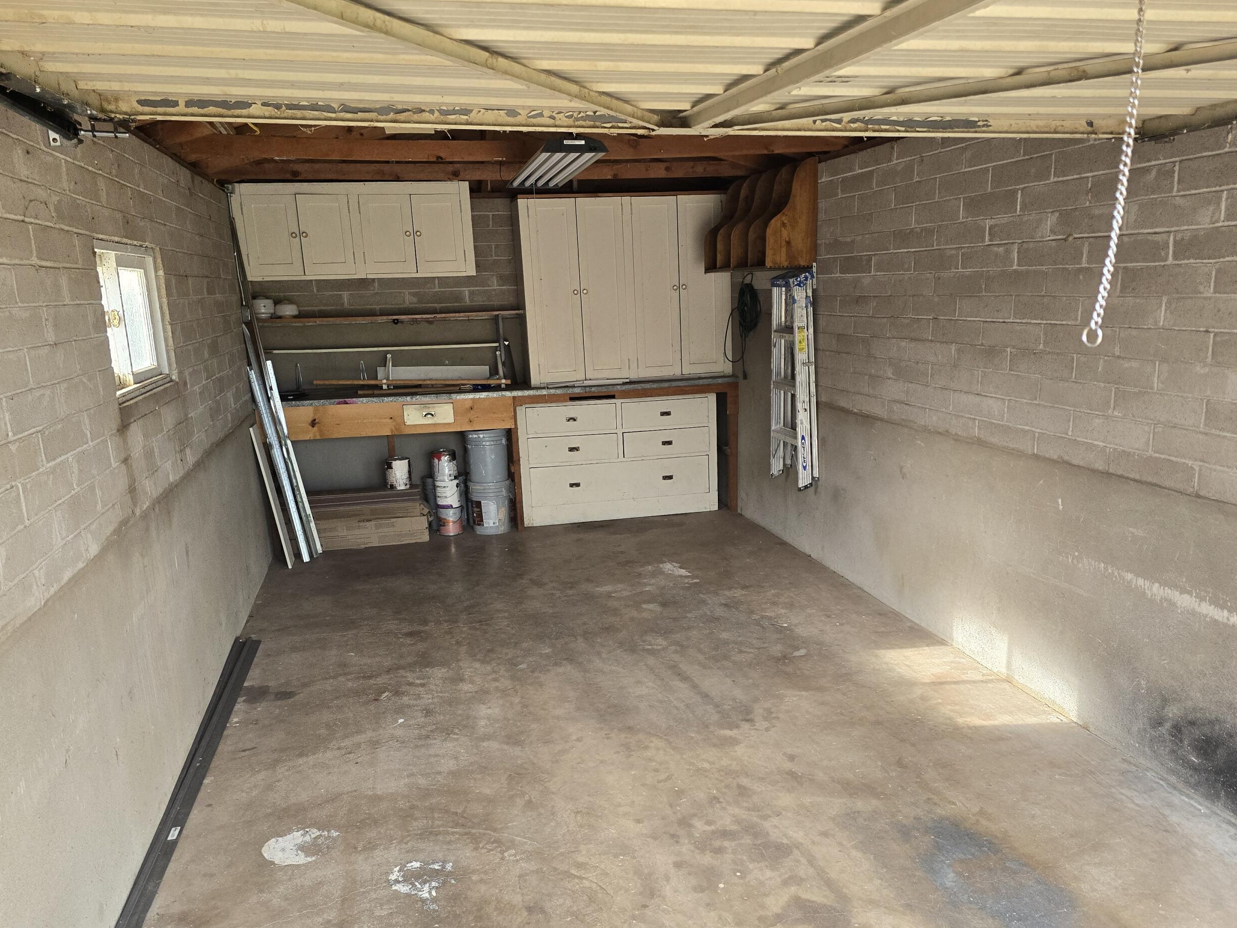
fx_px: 1001
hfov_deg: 63.4
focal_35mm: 28
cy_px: 531
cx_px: 643
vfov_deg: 49.6
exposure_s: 1/180
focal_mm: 6.3
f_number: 1.7
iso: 160
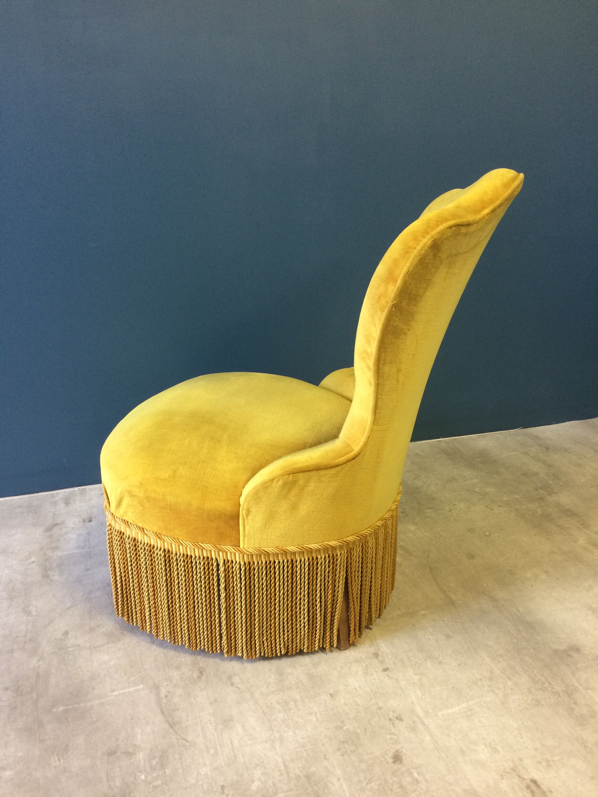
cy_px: 398
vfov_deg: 61.7
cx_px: 299
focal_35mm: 29
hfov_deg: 48.2
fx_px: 668
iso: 125
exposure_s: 1/33
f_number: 2.2
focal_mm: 4.15
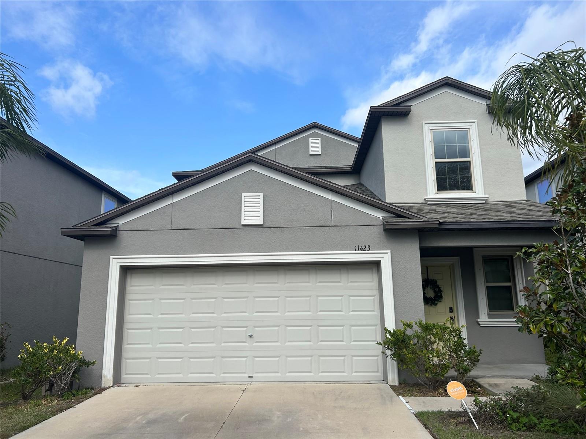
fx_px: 440
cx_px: 293
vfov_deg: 53.1
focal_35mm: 26
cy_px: 220
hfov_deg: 67.3
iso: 50
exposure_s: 1/3968
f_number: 1.5
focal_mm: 5.7
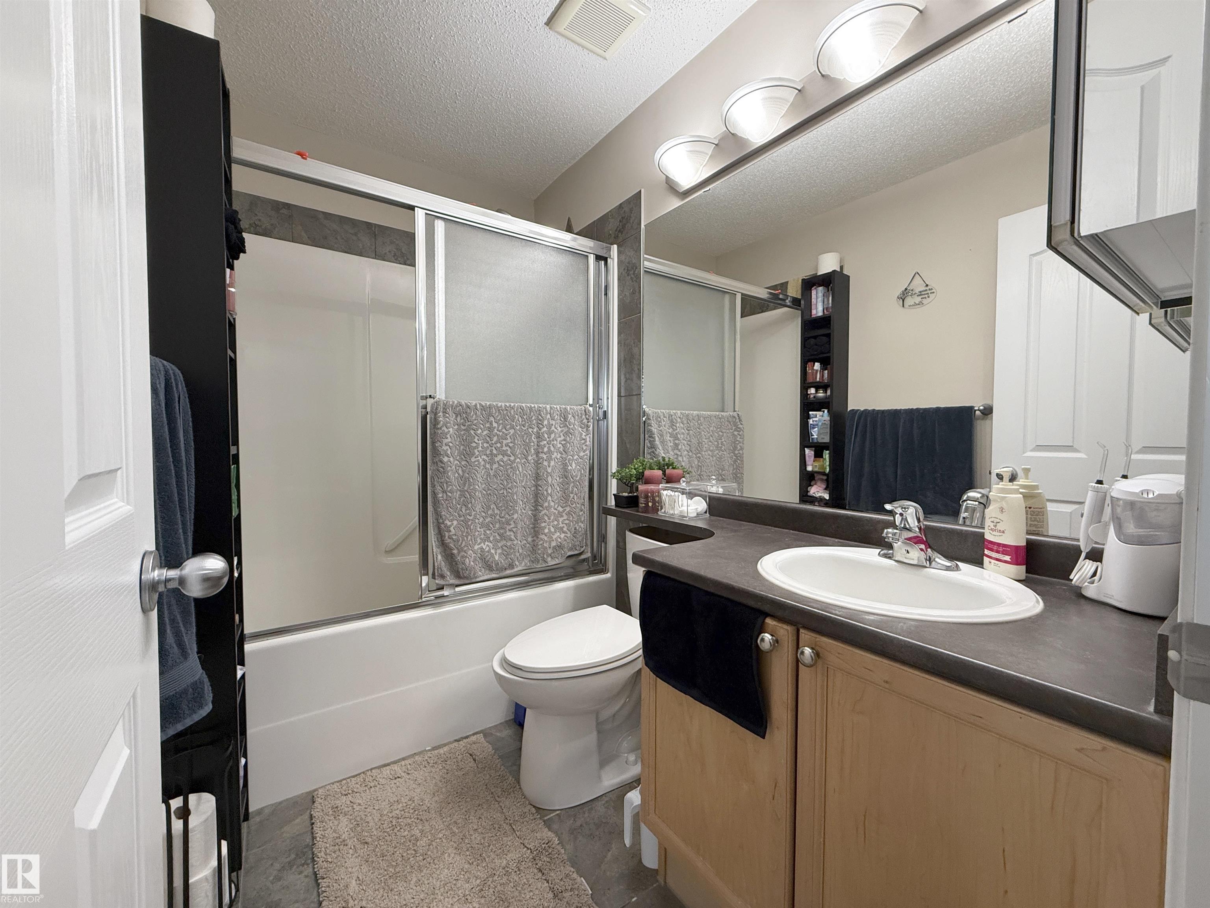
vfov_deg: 85.7
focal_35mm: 14
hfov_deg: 102.1
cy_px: 454
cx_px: 605
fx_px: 489
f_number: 2.2
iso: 250
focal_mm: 2.22
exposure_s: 1/120
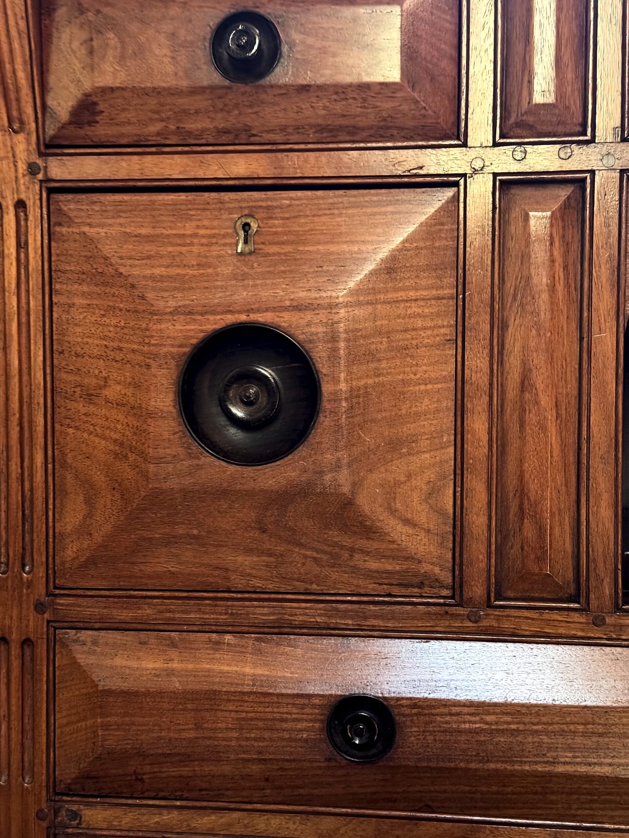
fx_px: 1163
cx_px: 314
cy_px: 419
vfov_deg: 39.7
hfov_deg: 30.3
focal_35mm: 48
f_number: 1.78
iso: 800
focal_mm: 6.76
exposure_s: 1/30
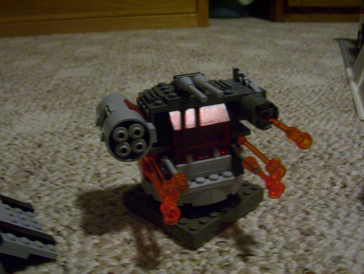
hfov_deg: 43.8
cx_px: 182
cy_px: 137
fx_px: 453
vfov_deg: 33.7
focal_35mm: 43
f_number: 2.73
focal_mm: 5.77
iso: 200
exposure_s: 1/8
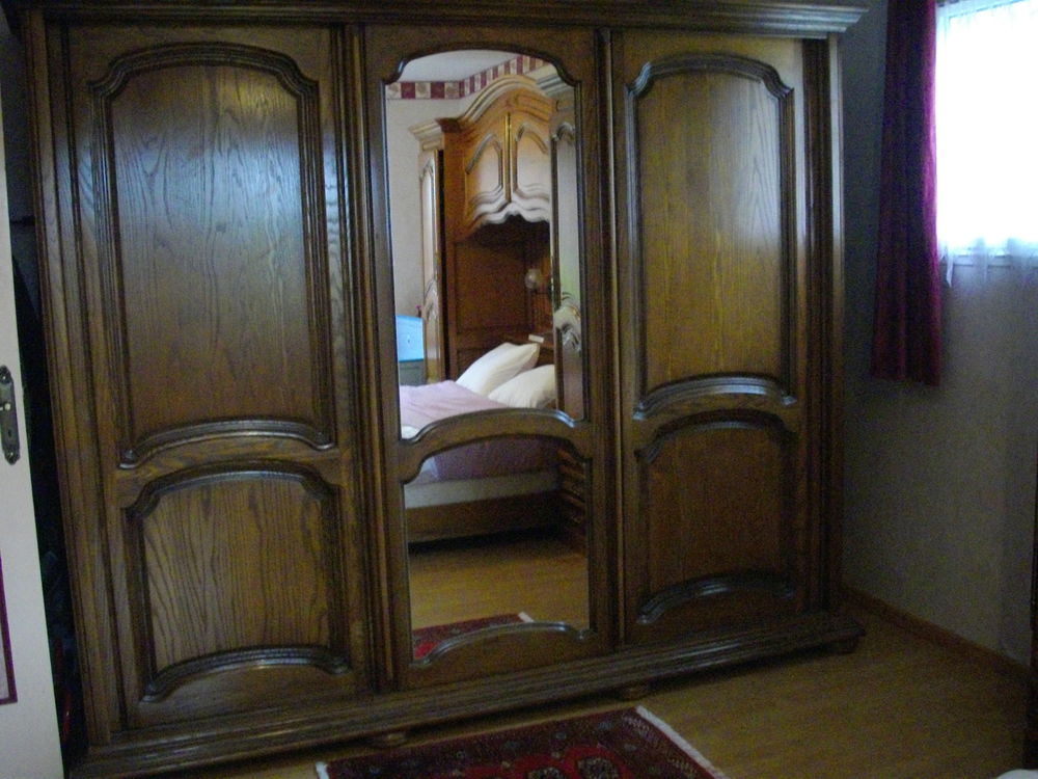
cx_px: 519
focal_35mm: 37
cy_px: 390
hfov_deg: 50.1
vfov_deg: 38.7
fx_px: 1109
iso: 800
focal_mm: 6.2
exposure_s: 1/25
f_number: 2.8
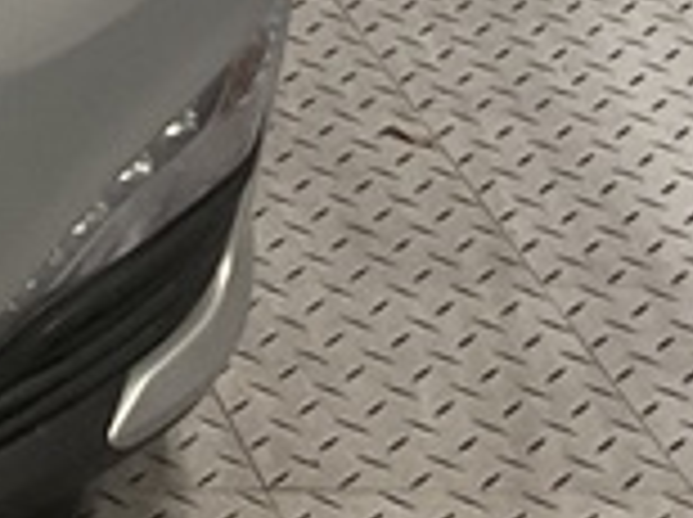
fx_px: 3618
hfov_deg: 9.5
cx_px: -1044
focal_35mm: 181
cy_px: -410
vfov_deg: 7.9
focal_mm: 3
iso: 50
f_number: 1.8
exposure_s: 1/120
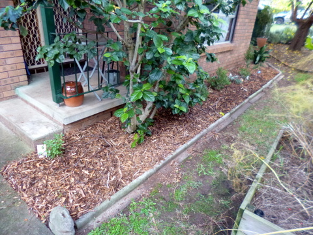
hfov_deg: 71.6
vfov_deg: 56.8
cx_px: 156
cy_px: 118
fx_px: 217
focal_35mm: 24
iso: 250
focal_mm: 4.3
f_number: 2.5
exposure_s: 1/60
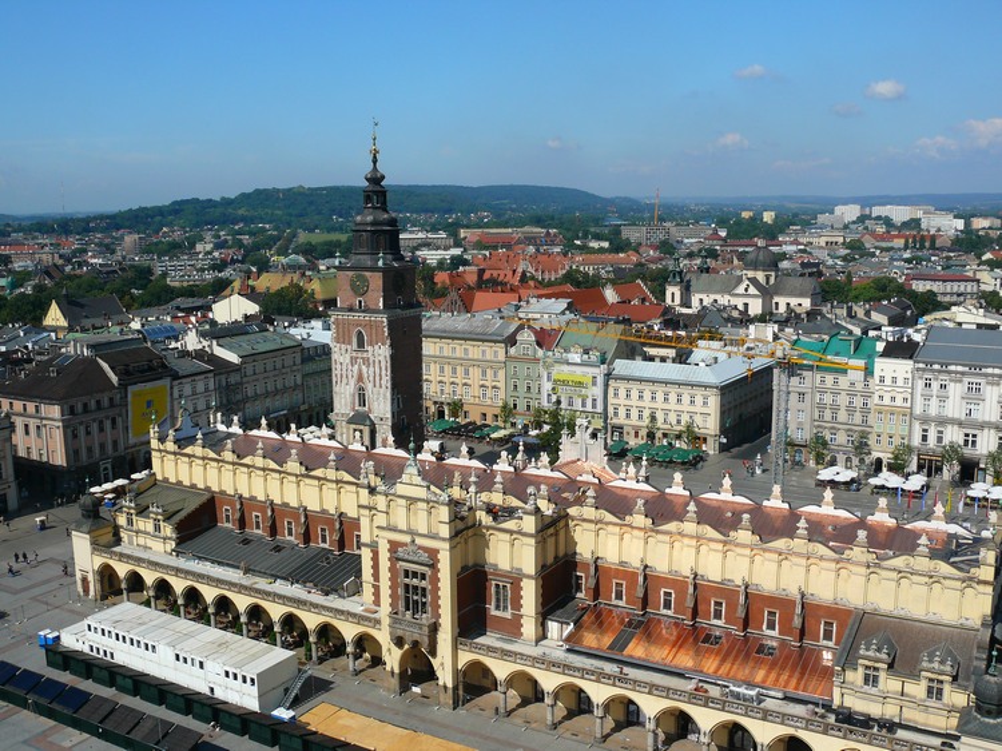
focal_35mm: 35
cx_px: 501
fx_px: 1013
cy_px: 376
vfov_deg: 40.7
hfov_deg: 52.6
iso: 100
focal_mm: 7.4
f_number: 5.6
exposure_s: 1/250
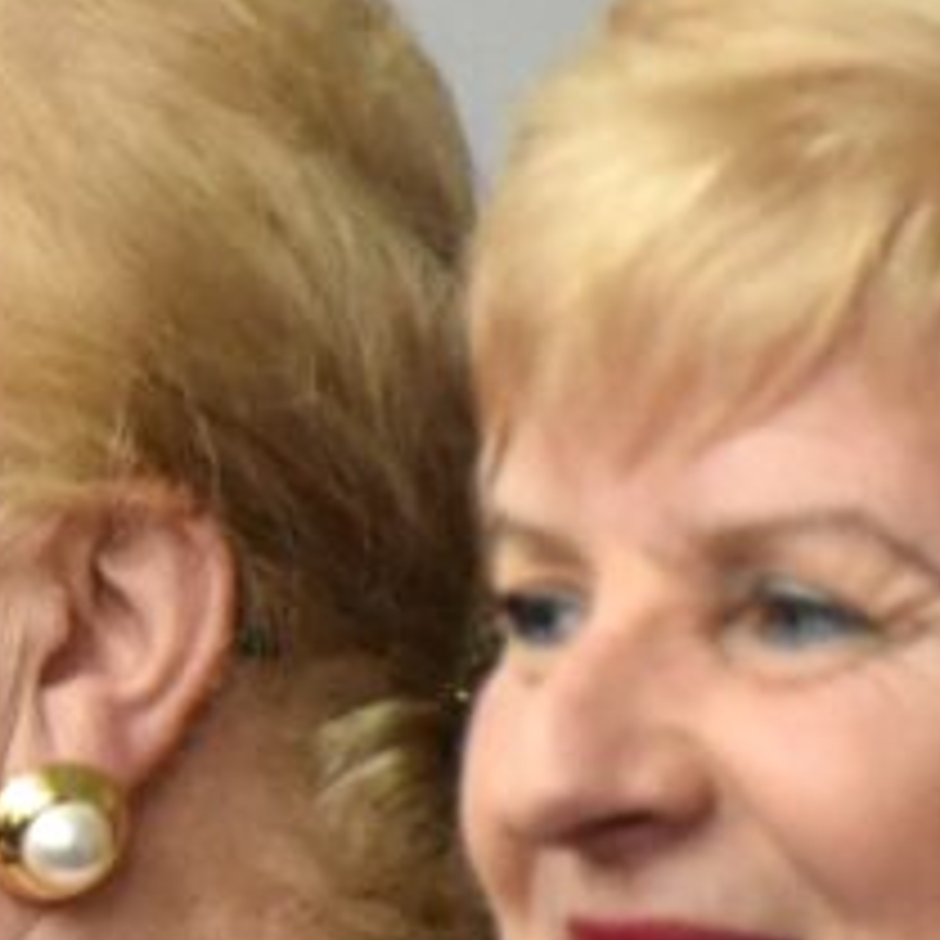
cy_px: 751
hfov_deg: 2.3
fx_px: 23608
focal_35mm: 768
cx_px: -823
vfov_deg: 2.3
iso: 6400
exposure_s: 1/125
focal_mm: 105
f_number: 5.6
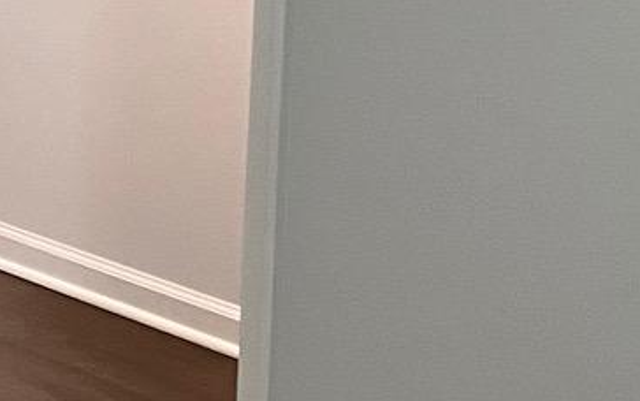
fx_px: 2705
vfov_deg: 8.3
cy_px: -243
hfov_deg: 11.4
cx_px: -847
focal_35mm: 155
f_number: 1.6
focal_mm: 5.1
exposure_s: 1/60
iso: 100
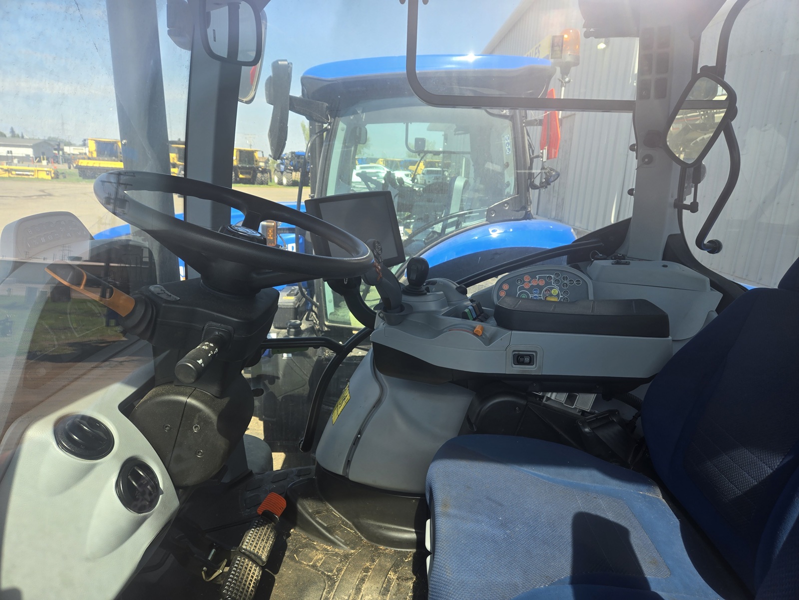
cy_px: 300
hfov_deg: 73.9
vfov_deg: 58.9
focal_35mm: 23
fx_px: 531
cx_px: 400
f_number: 1.8
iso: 25
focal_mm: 5.4
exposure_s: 1/423
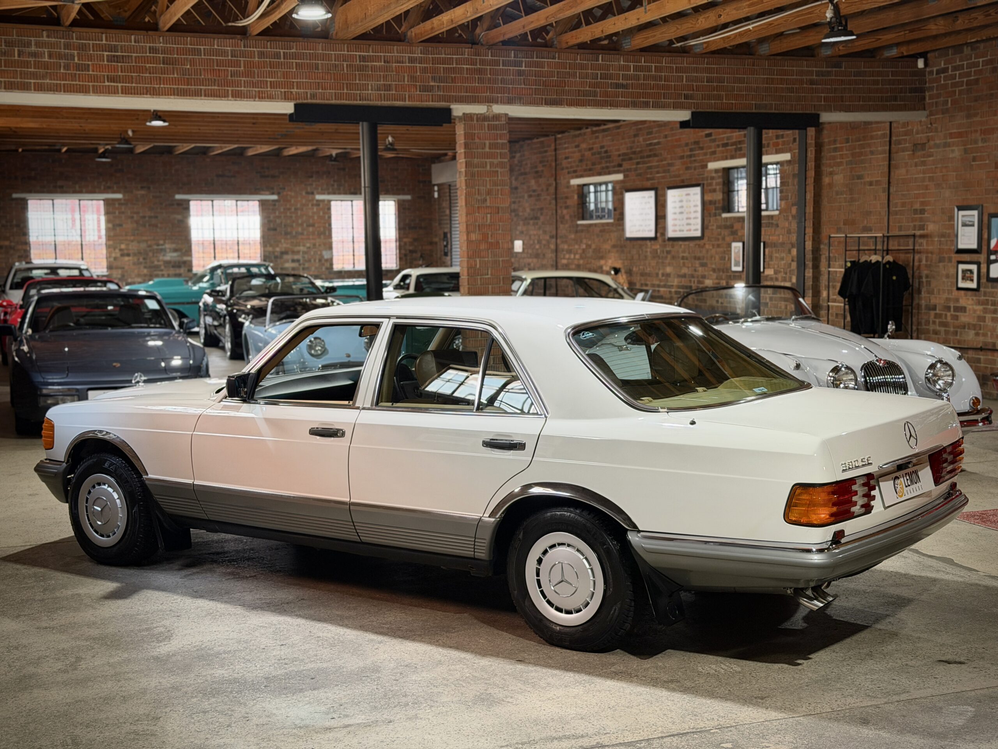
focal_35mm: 48
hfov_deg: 39.7
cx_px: 499
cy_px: 374
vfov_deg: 30.3
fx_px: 1384
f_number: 1.78
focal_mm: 6.76
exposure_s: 1/50
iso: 160
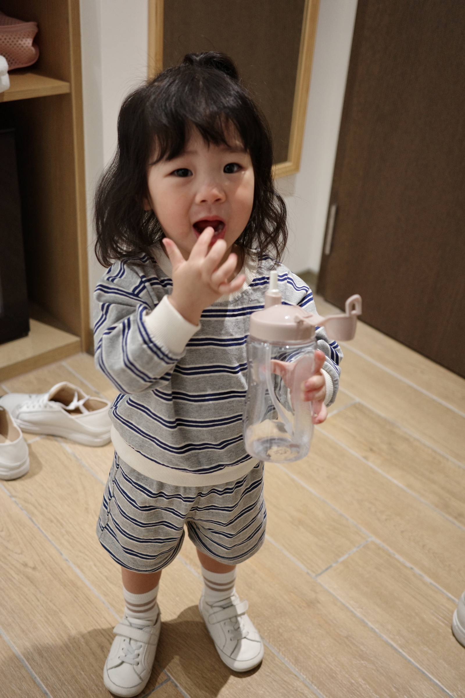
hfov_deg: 33.4
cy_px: 349
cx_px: 232
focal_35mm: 40
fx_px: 775
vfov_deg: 48.5
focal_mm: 26
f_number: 2.8
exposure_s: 1/40
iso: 1250
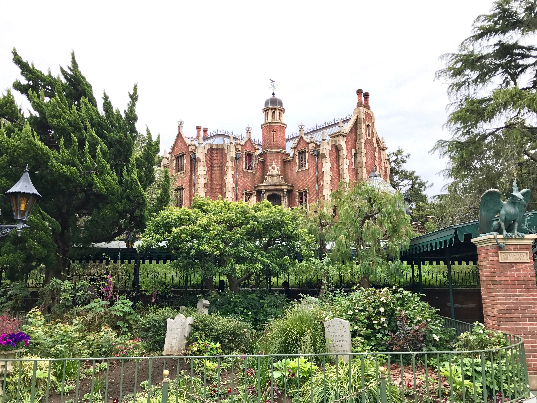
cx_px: 268
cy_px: 202
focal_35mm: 28
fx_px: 434
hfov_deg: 63.4
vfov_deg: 49.7
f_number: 1.8
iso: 20
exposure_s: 1/324
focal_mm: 3.99
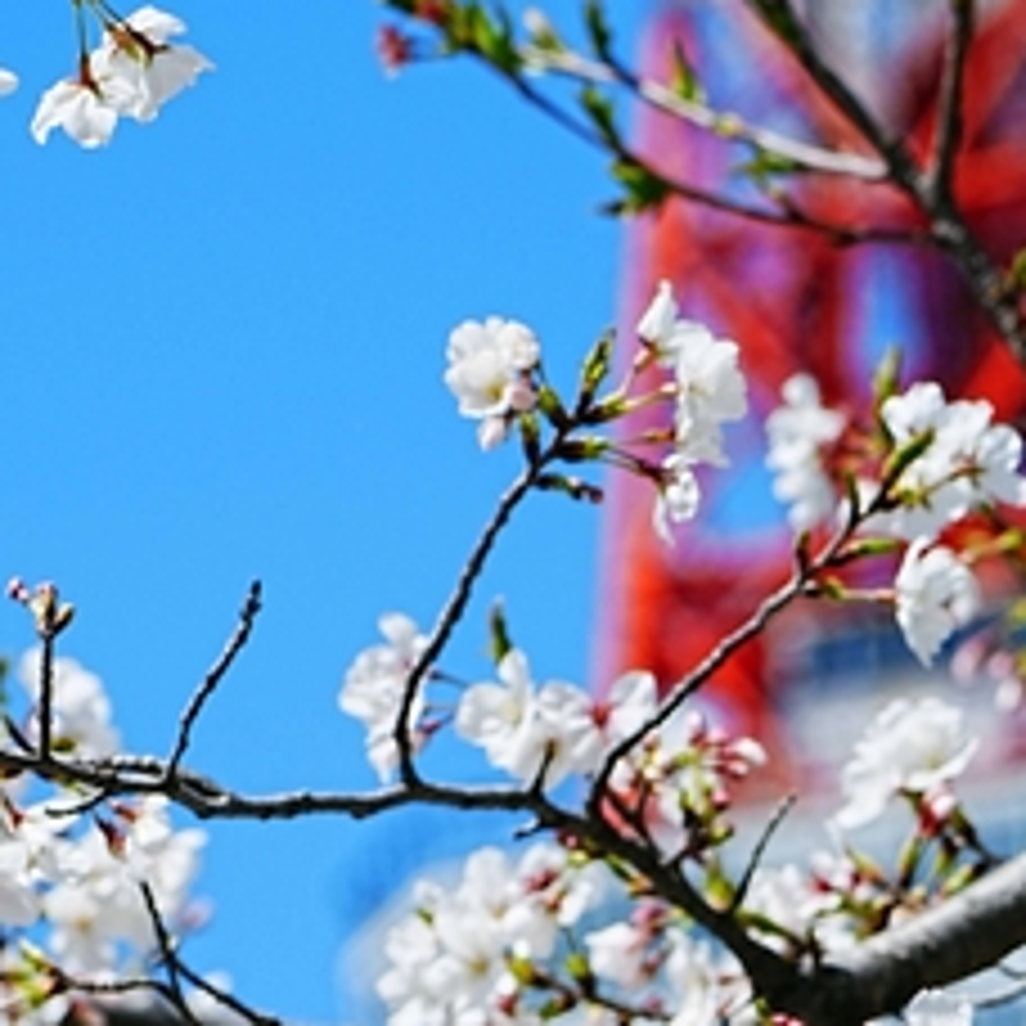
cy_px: 1710
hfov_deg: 4.9
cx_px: 668
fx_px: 11904
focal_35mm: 355
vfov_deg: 4.9
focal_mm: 119
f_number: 8
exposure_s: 1/400
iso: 100
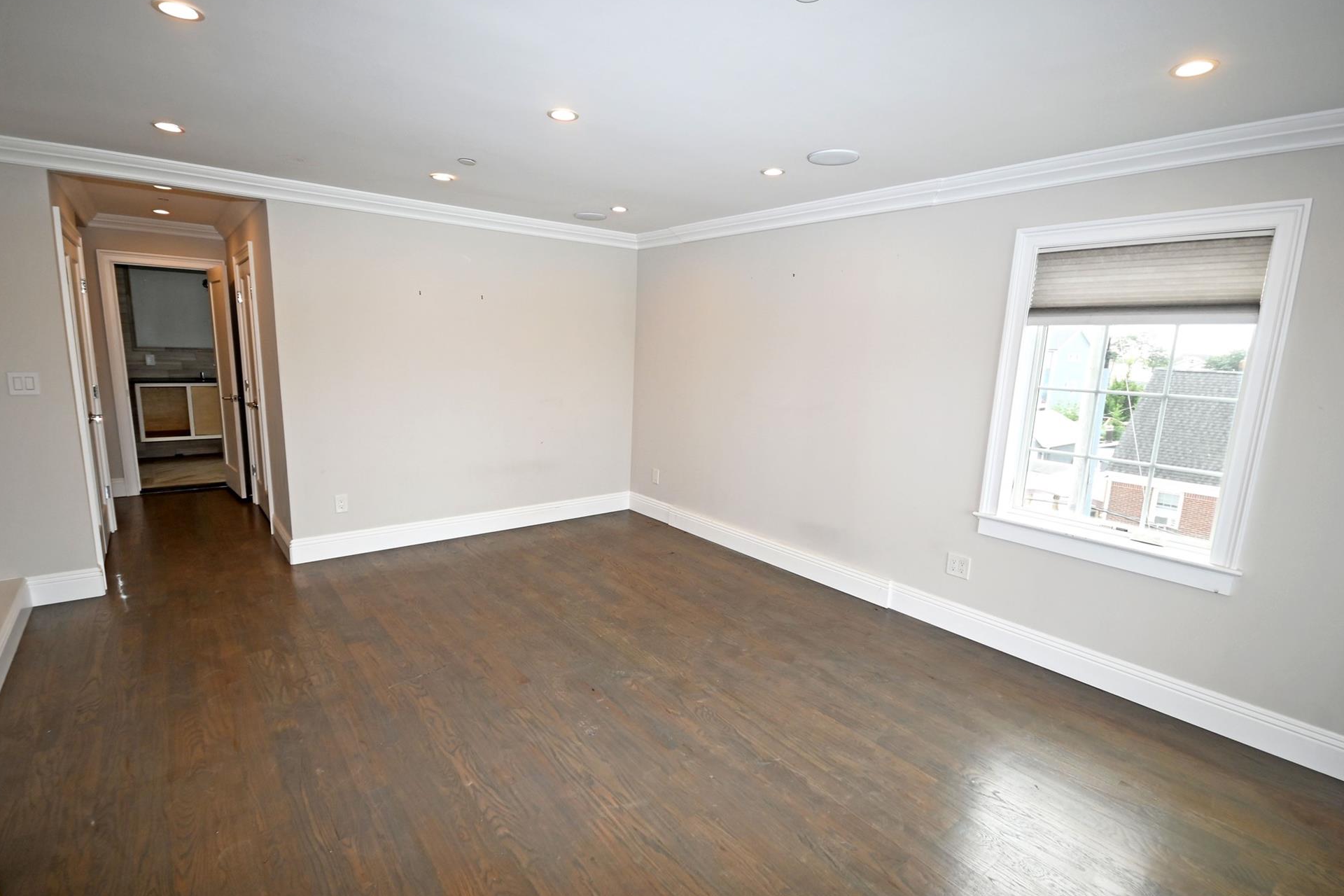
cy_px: 457
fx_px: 597
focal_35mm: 16
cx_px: 656
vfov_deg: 73.7
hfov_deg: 96.7
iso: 200
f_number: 5
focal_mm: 10
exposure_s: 1/100
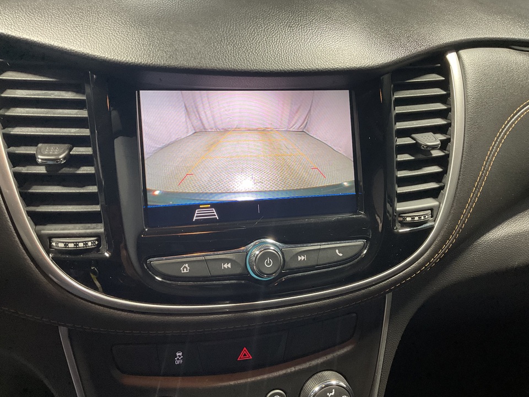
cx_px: 264
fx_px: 443
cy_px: 198
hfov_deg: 61.7
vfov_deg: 48.2
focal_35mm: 29
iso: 100
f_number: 1.8
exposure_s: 1/60
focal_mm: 3
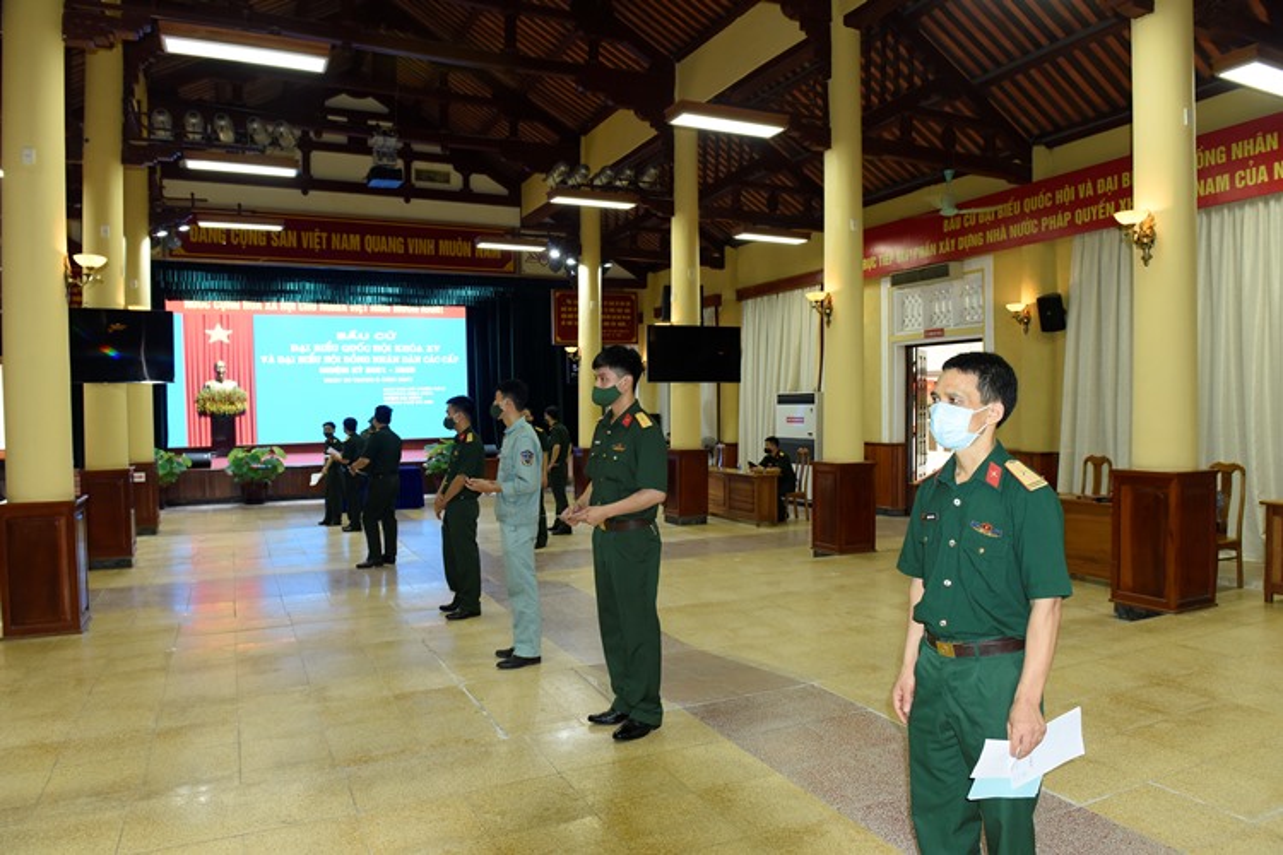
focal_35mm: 24
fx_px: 855
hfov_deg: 73.7
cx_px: 642
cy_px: 428
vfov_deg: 53.1
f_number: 5.6
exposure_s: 1/60
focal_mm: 24
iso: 2000
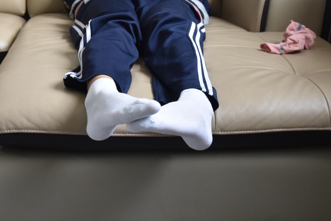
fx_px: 625
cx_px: 159
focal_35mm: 68
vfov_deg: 20.0
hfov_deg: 29.7
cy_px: 100
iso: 720
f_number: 3.8
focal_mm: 24
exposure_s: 1/250
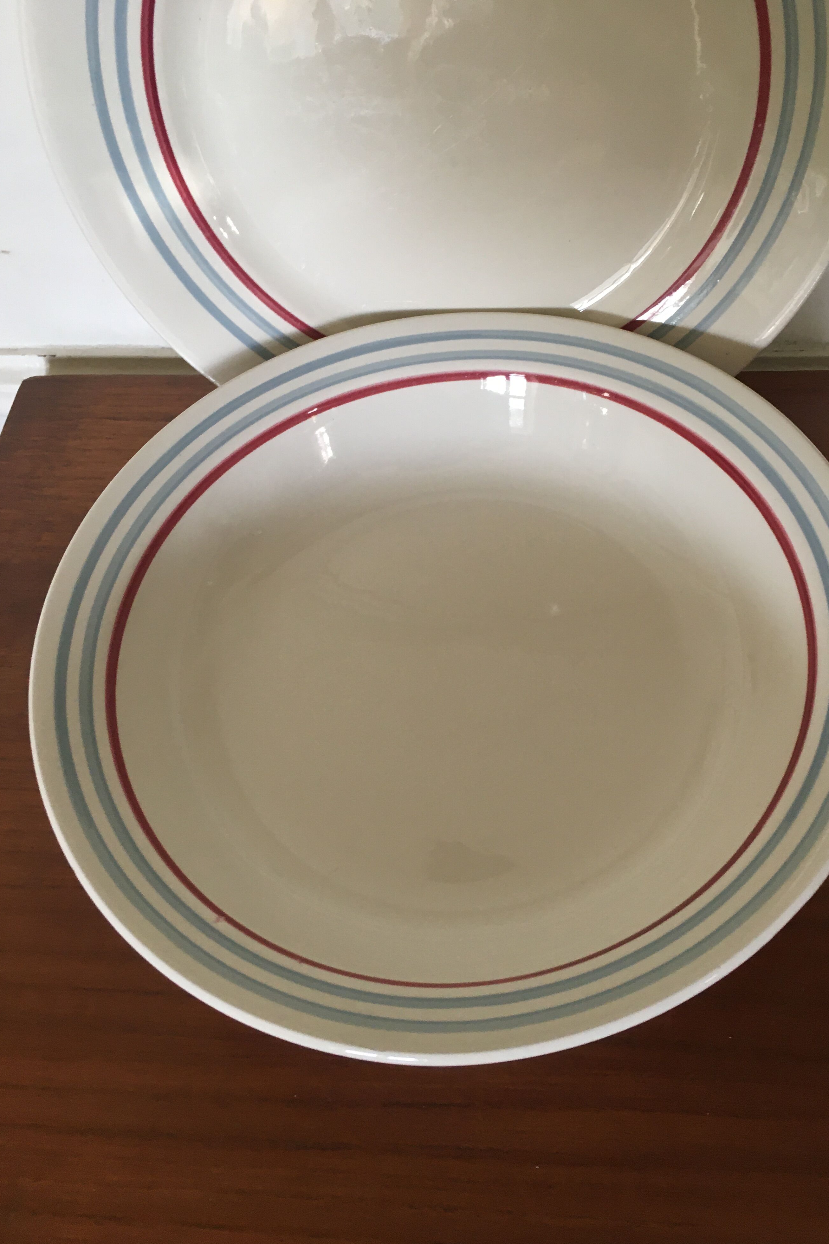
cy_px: 629
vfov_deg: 60.3
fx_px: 1071
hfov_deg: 42.2
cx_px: 470
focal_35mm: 31
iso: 100
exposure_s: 1/33
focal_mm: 4.15
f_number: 2.2
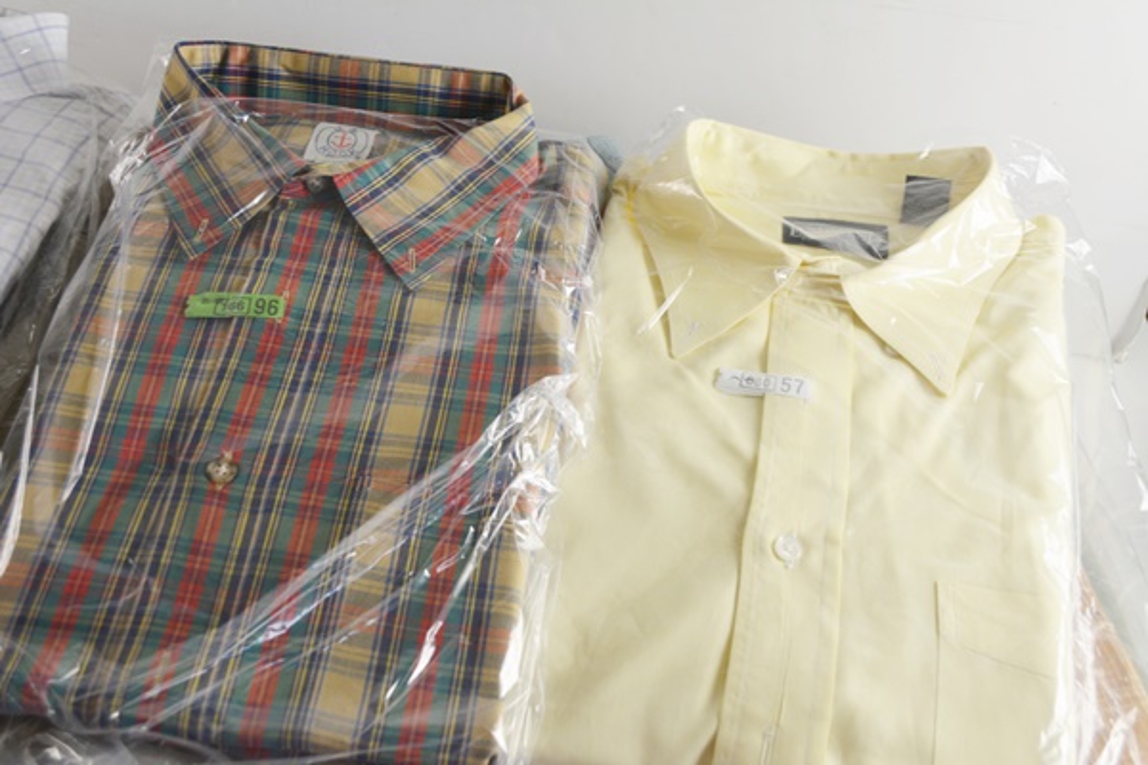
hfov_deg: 49.6
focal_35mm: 39
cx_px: 574
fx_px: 1244
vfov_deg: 34.2
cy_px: 382
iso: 400
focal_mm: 26
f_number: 5.6
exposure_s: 1/125
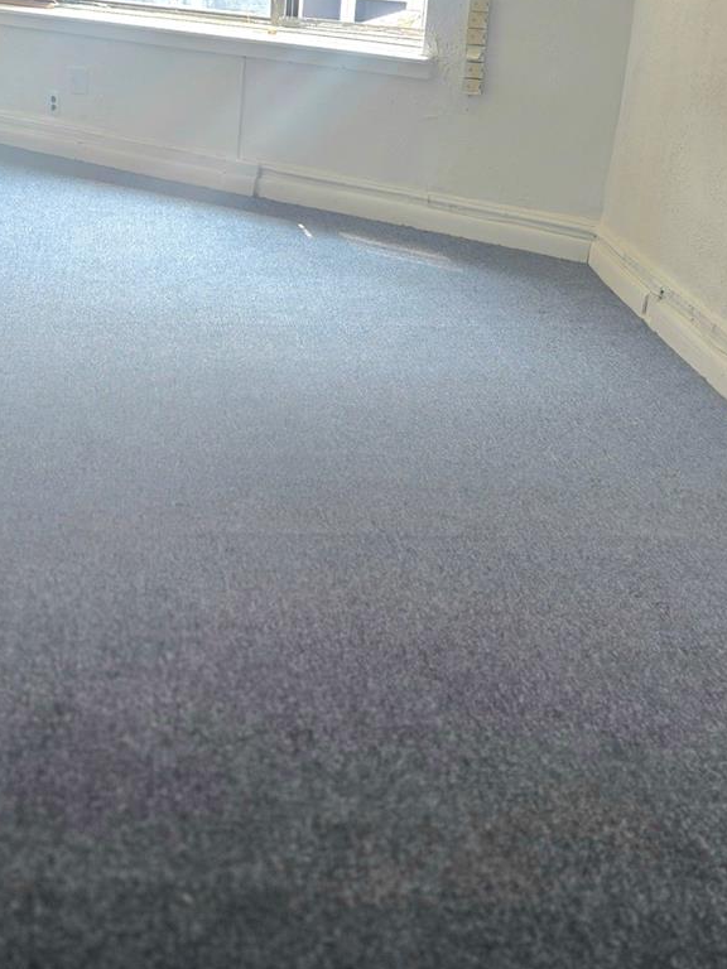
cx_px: 175
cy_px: 327
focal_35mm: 46
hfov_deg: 30.9
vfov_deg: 40.7
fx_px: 1288
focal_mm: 6.3
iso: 64
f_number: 1.7
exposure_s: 1/120
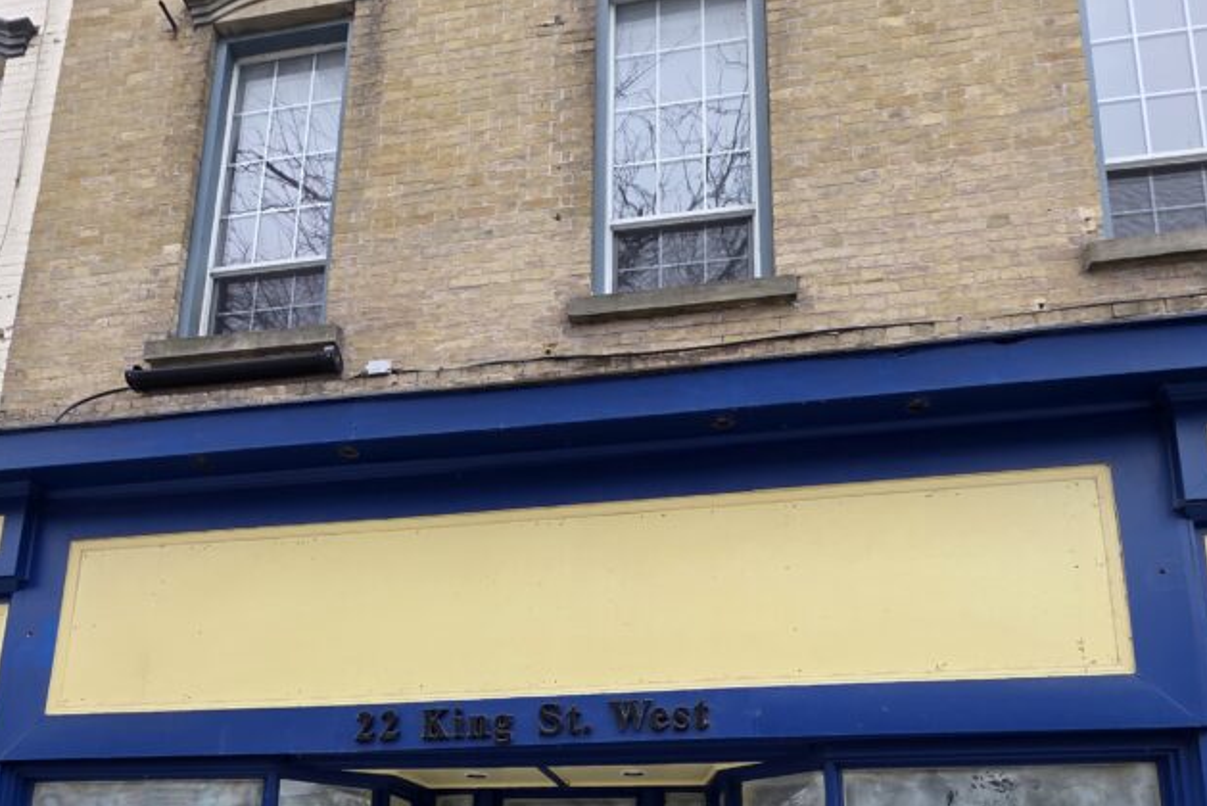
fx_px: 738
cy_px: 821
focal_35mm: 22
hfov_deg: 78.6
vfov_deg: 46.9
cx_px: 603
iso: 25
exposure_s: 1/120
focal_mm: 2.2
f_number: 1.9
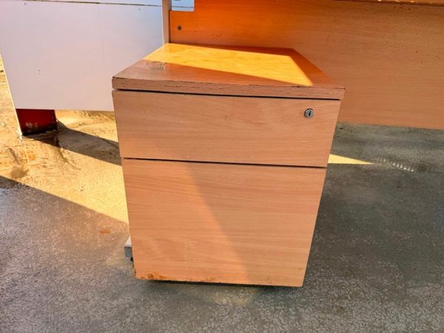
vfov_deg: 56.8
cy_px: 166
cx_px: 222
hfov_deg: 71.6
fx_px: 308
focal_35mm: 24
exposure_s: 1/967
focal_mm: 6.76
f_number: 1.78
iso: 100
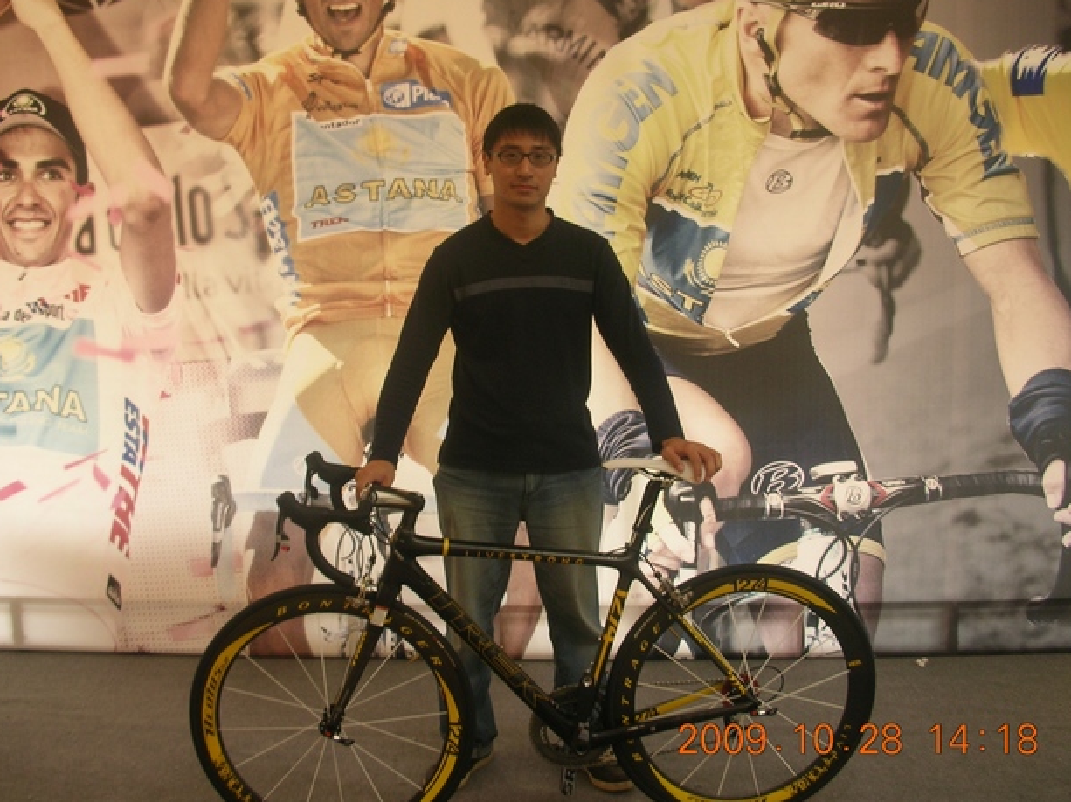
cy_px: 377
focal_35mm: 40
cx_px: 501
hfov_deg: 46.8
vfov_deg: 35.9
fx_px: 1237
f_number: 3
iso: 50
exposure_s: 1/7.7
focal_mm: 5.8
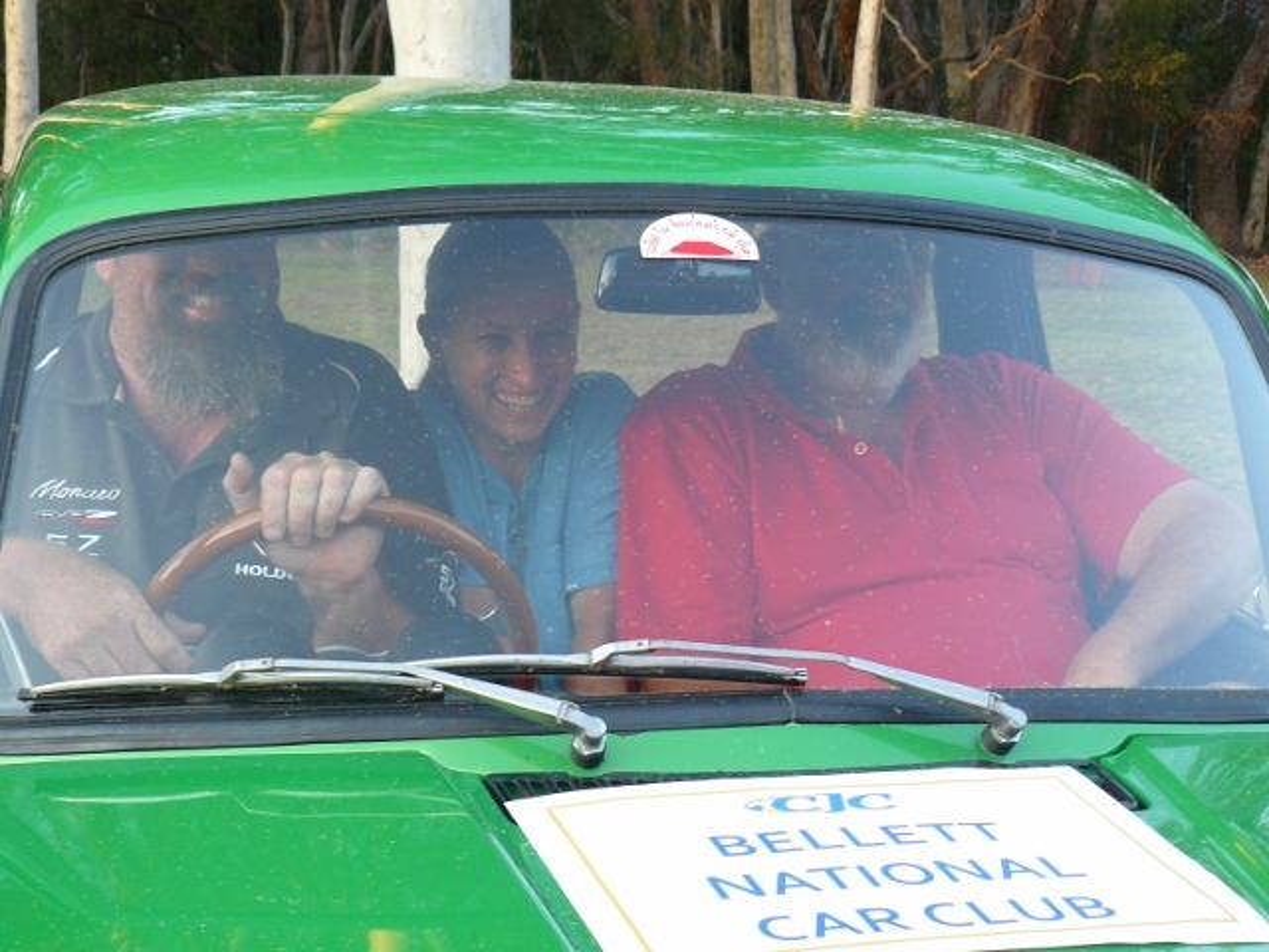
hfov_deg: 29.0
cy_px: 476
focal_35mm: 67
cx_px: 634
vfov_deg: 21.9
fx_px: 2456
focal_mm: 11.2
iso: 200
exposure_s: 1/60
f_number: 3.2
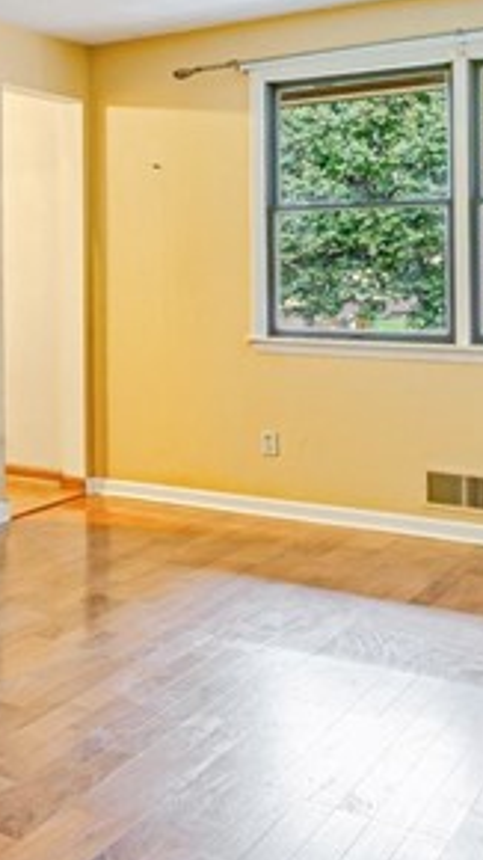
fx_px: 1071
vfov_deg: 43.1
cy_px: 280
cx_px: -193
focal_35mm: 47
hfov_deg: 22.1
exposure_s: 1/2
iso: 50
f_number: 11
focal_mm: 12
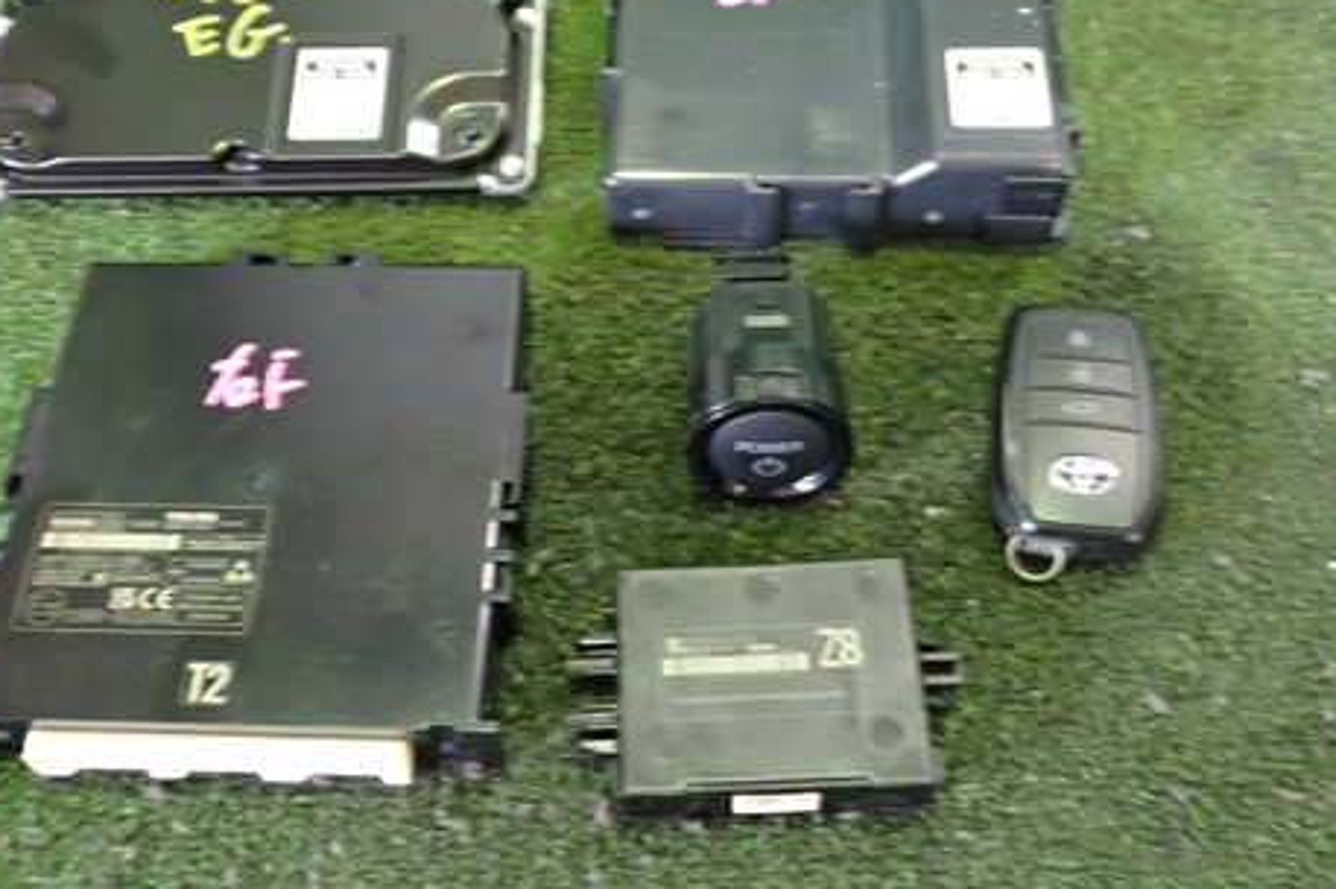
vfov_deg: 32.4
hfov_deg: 47.4
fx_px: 1520
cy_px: 339
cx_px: 605
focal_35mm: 41
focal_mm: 5.4
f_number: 2.3
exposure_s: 1/30
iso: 800
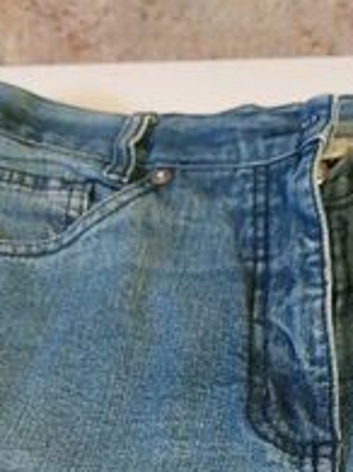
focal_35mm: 82
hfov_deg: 17.8
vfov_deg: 21.9
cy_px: 579
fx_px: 1116
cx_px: 293
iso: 400
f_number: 1.8
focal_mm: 5.23
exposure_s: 1/33
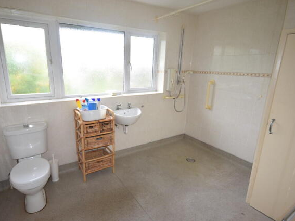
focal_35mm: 20
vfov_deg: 66.0
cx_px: 131
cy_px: 112
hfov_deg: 81.4
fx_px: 170
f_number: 5.6
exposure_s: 1/125
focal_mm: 12
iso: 640
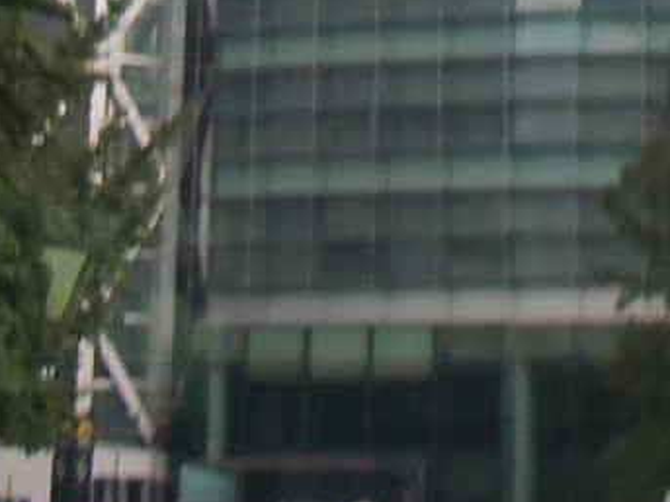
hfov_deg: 11.4
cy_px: -479
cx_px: 516
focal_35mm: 173
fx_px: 3347
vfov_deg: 8.2
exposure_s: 1/60
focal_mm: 5.2
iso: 80
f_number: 3.4
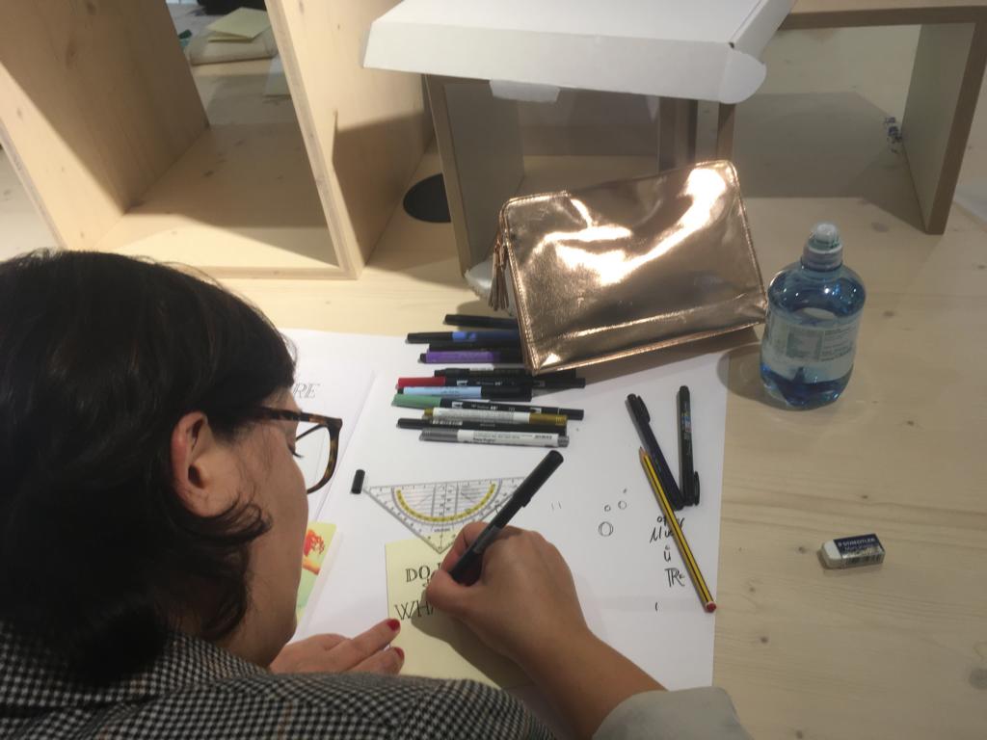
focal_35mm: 29
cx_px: 494
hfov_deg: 61.7
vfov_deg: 48.2
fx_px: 827
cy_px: 370
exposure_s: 1/100
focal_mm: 4.15
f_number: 2.2
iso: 40
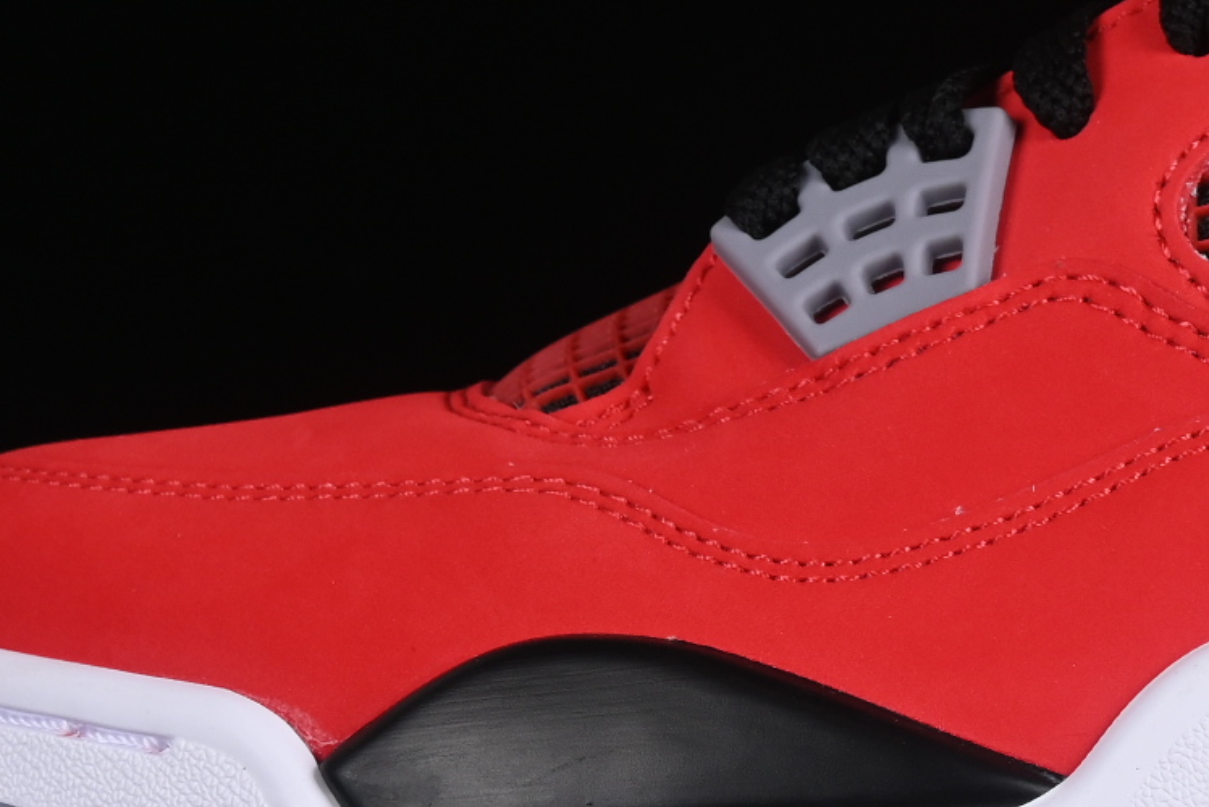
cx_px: 1405
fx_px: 9371
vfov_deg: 4.9
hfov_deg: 7.3
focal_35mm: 279
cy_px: 207
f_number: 8
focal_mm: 50
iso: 160
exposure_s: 1/80
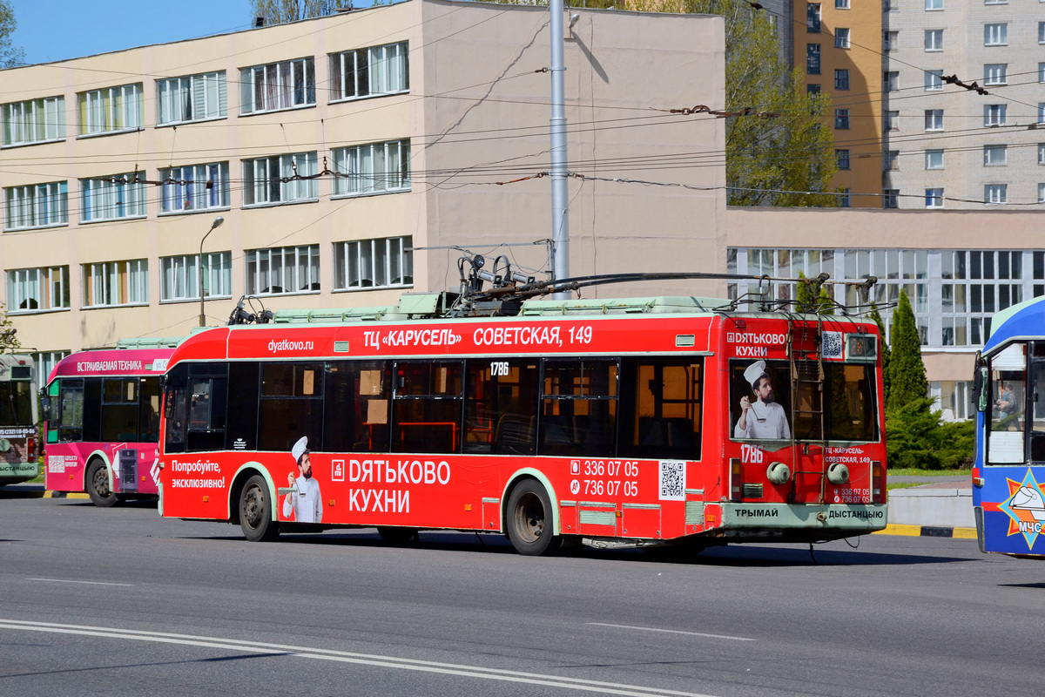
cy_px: 348
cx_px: 522
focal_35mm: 128
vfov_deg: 10.8
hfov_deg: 16.1
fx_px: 3701
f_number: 10
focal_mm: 85
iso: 100
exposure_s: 1/400
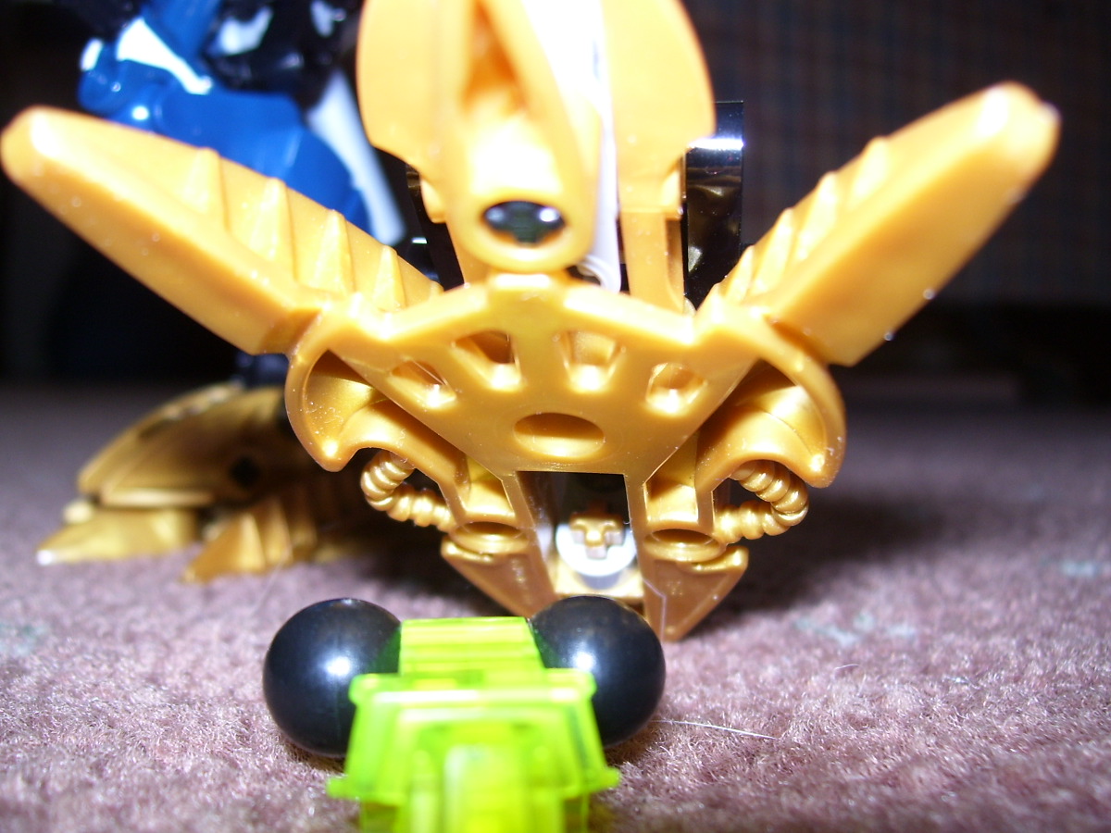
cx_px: 556
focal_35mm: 36
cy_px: 416
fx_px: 1155
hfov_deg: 51.4
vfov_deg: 39.7
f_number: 2.7
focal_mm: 6
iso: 80
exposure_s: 1/60
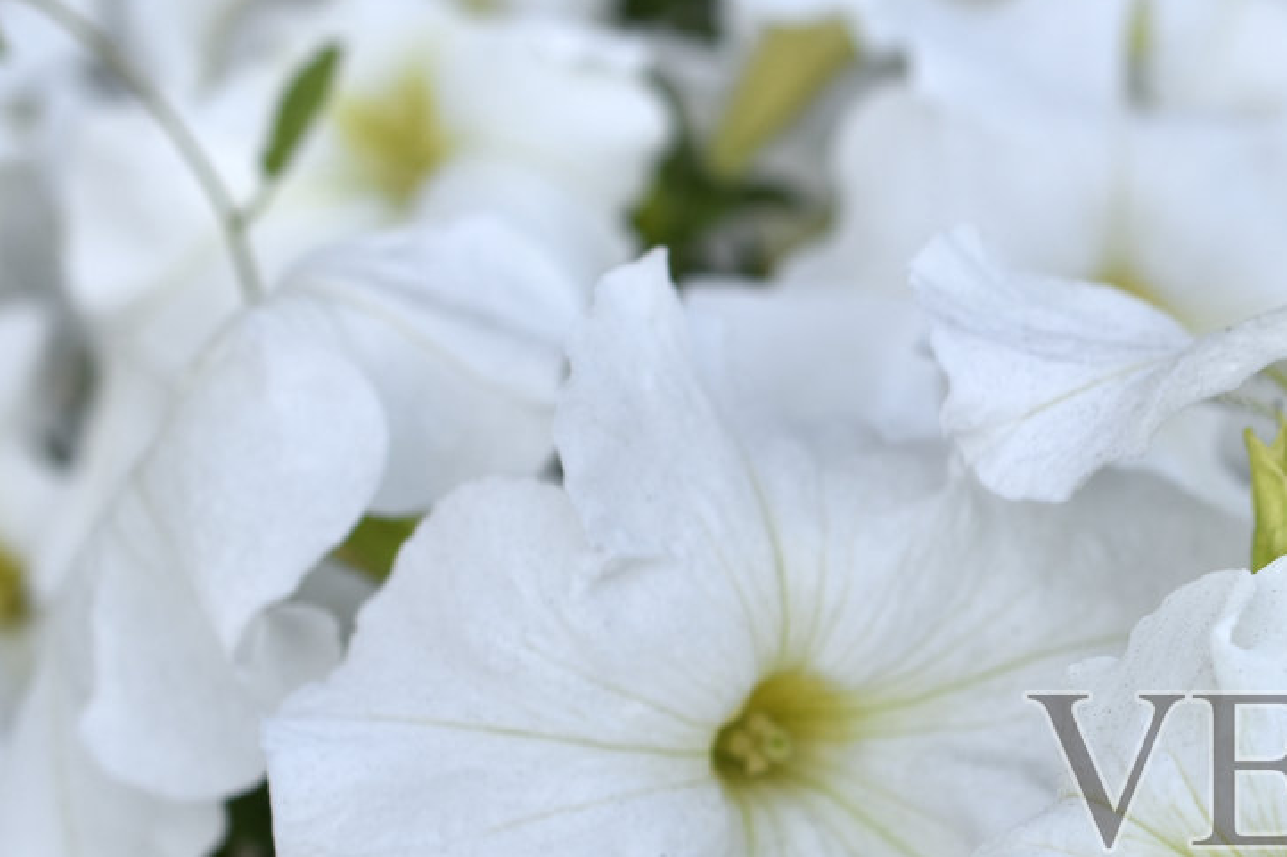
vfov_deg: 10.2
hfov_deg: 15.1
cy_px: 813
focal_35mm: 133
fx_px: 4753
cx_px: 1324
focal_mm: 40
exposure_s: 1/60
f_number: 5.6
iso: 100
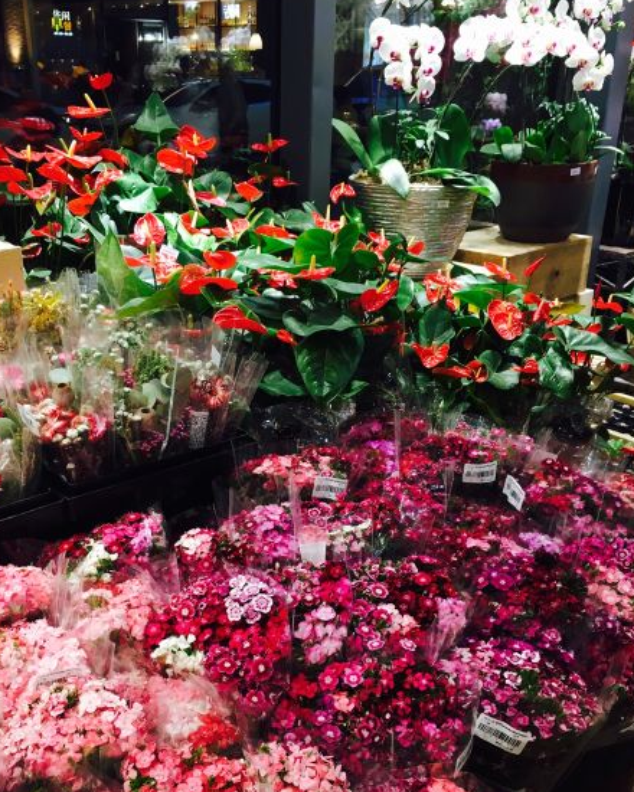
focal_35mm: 36
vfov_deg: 50.2
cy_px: 438
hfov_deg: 41.0
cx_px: 267
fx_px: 844
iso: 64
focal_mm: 4.15
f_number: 2.2
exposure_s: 1/33
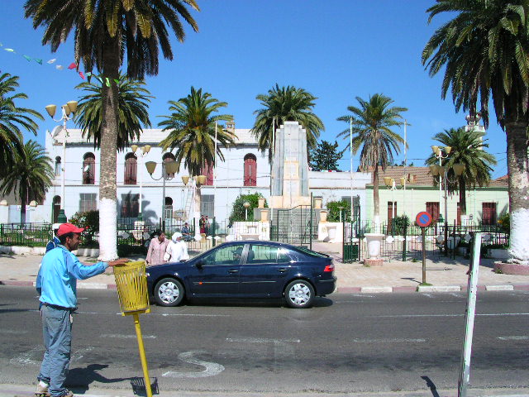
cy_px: 198
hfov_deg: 50.1
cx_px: 264
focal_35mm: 37
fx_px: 565
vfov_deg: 38.7
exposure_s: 1/585
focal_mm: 5.6
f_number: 4.5
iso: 100
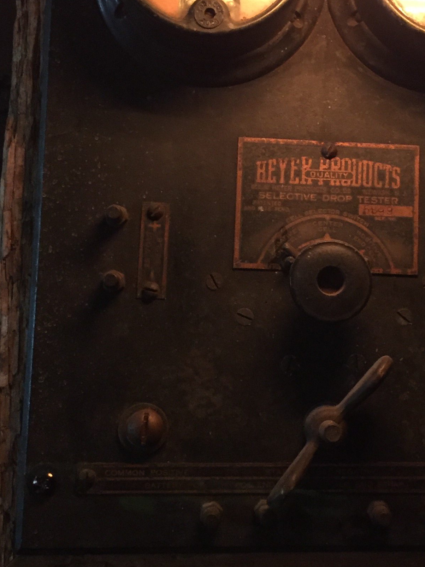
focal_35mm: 59
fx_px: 966
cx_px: 304
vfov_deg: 32.3
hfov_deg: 24.6
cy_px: 171
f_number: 2.2
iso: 250
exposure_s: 1/20
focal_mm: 4.15
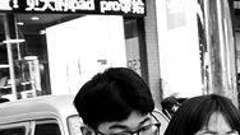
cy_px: 354
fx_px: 872
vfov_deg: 8.0
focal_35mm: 137
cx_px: 322
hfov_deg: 14.9
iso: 800
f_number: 4
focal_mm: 24
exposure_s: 1/320
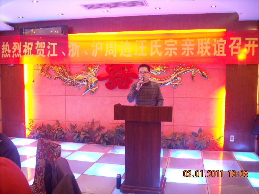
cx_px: 130
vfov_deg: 40.7
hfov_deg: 52.6
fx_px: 262
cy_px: 97
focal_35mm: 35
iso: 400
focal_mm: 5.7
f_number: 2.8
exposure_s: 1/20
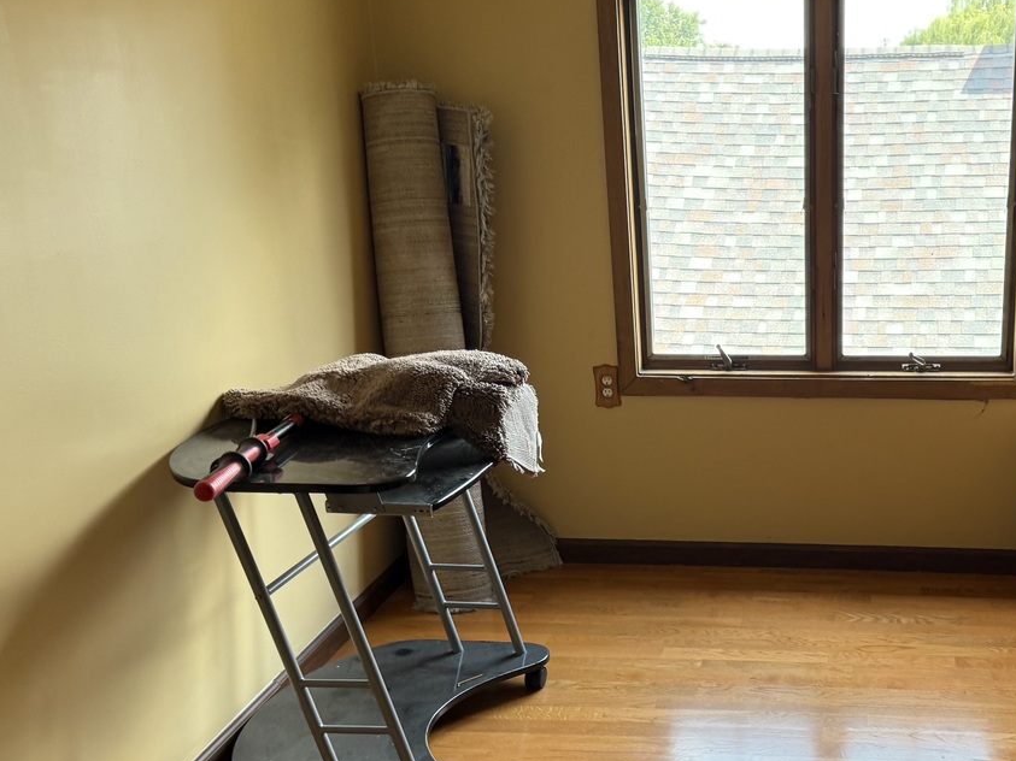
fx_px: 1203
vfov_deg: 34.9
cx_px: 781
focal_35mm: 41
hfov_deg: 44.0
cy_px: 482
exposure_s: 1/121
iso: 125
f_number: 1.78
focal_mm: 6.76
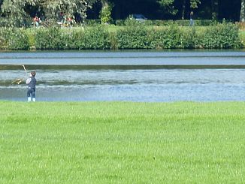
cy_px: -96
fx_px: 6176
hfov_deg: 2.3
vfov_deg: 1.7
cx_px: 168
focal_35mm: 872
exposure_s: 1/160
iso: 80
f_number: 4.8
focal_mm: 45.7
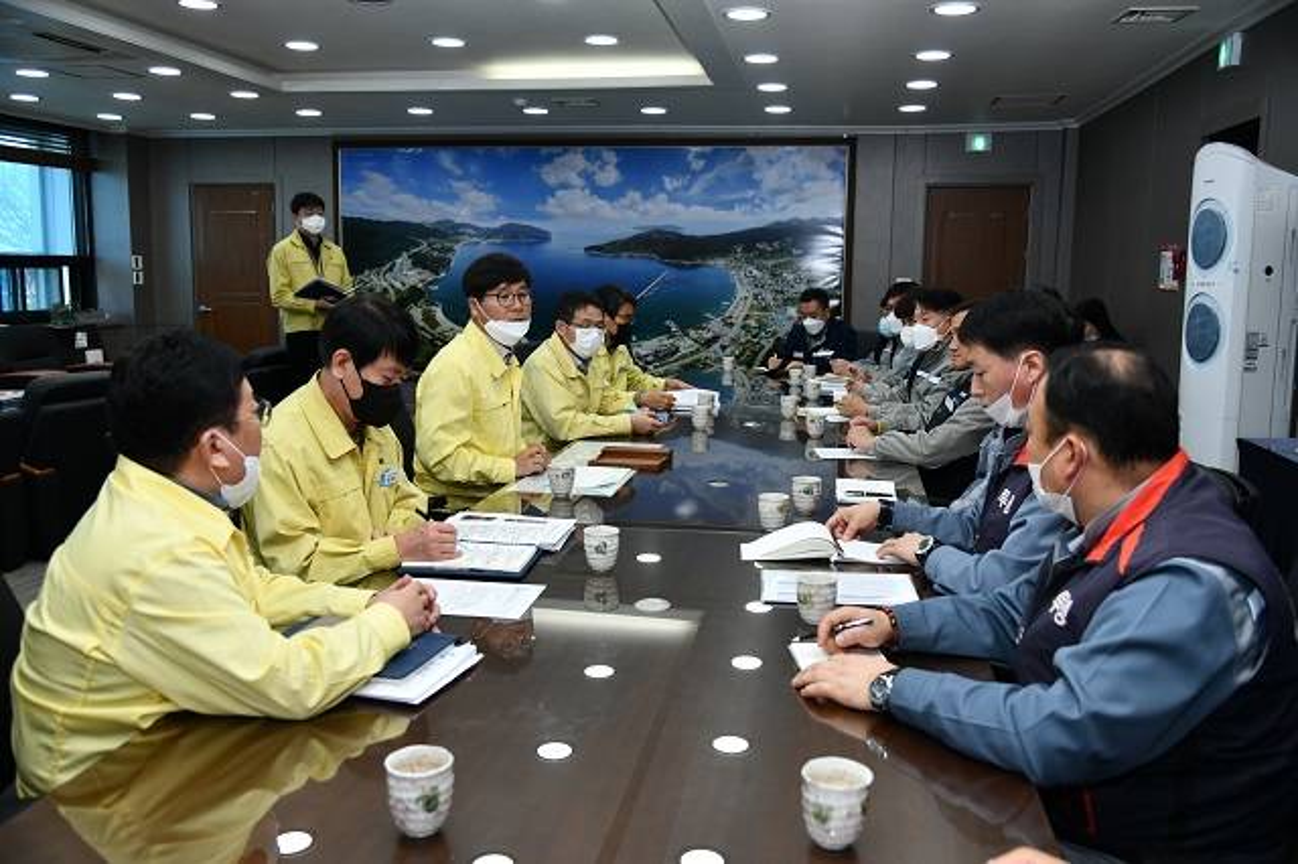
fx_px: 1081
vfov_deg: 43.6
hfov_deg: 62.0
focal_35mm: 30
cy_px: 432
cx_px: 649
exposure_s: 1/250
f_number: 4
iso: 400
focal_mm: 30
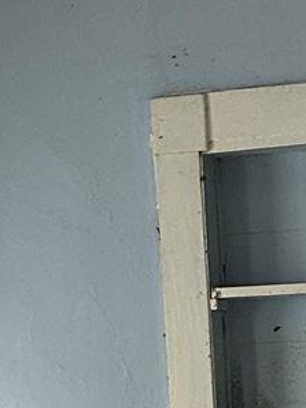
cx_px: 254
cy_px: 685
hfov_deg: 8.0
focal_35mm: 186
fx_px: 2191
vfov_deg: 10.1
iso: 200
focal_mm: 6.86
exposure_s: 1/121
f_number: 1.78
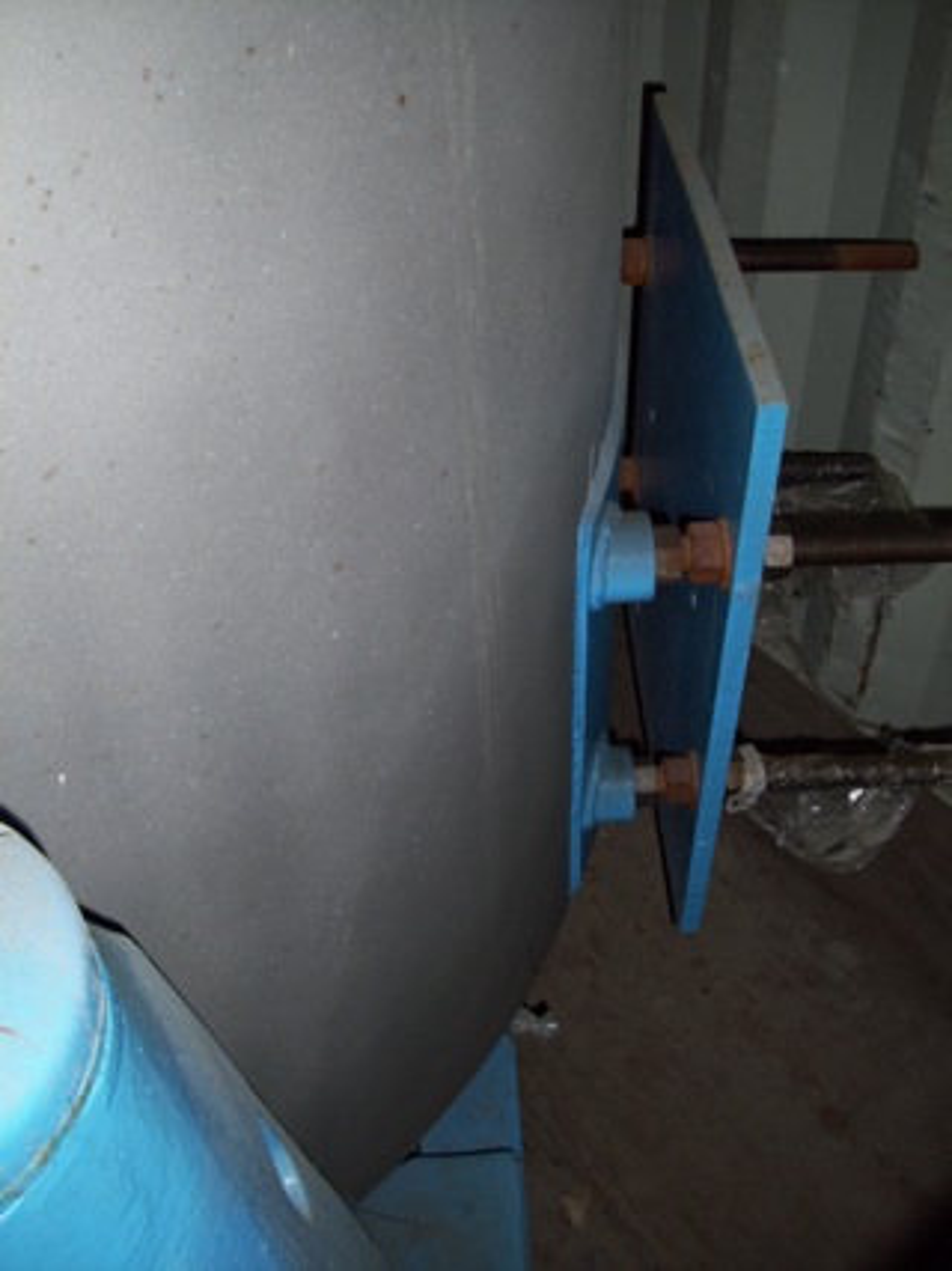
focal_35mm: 34
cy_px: 636
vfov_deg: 54.0
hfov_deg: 41.8
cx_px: 476
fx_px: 1247
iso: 80
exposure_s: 1/40
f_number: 2.9
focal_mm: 5.7
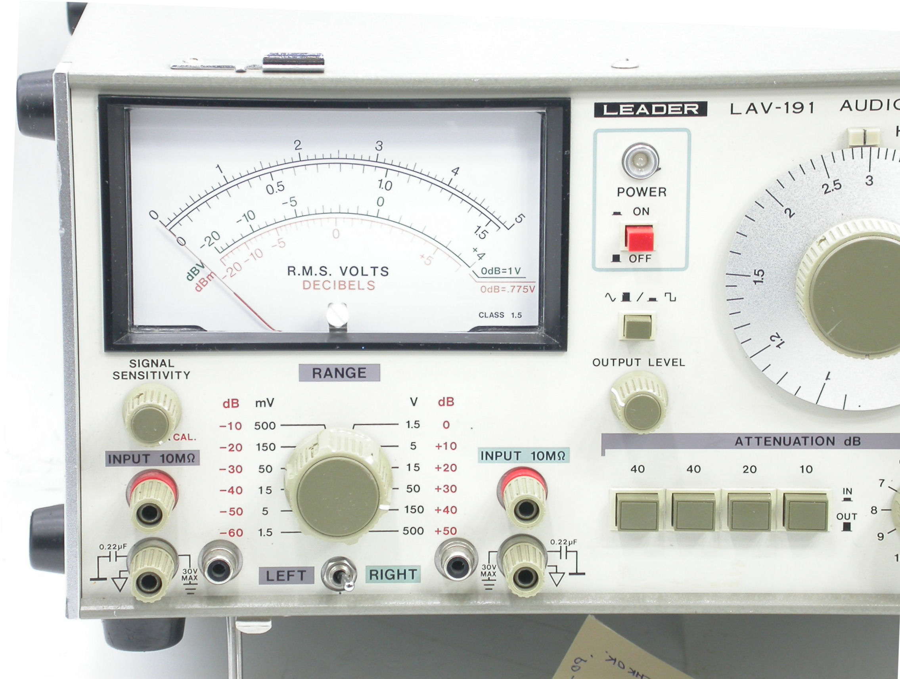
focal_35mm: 154
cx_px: 450
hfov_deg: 12.8
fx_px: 4013
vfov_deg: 9.7
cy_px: 340
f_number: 5.1
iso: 100
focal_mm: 32
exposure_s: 1/13.7
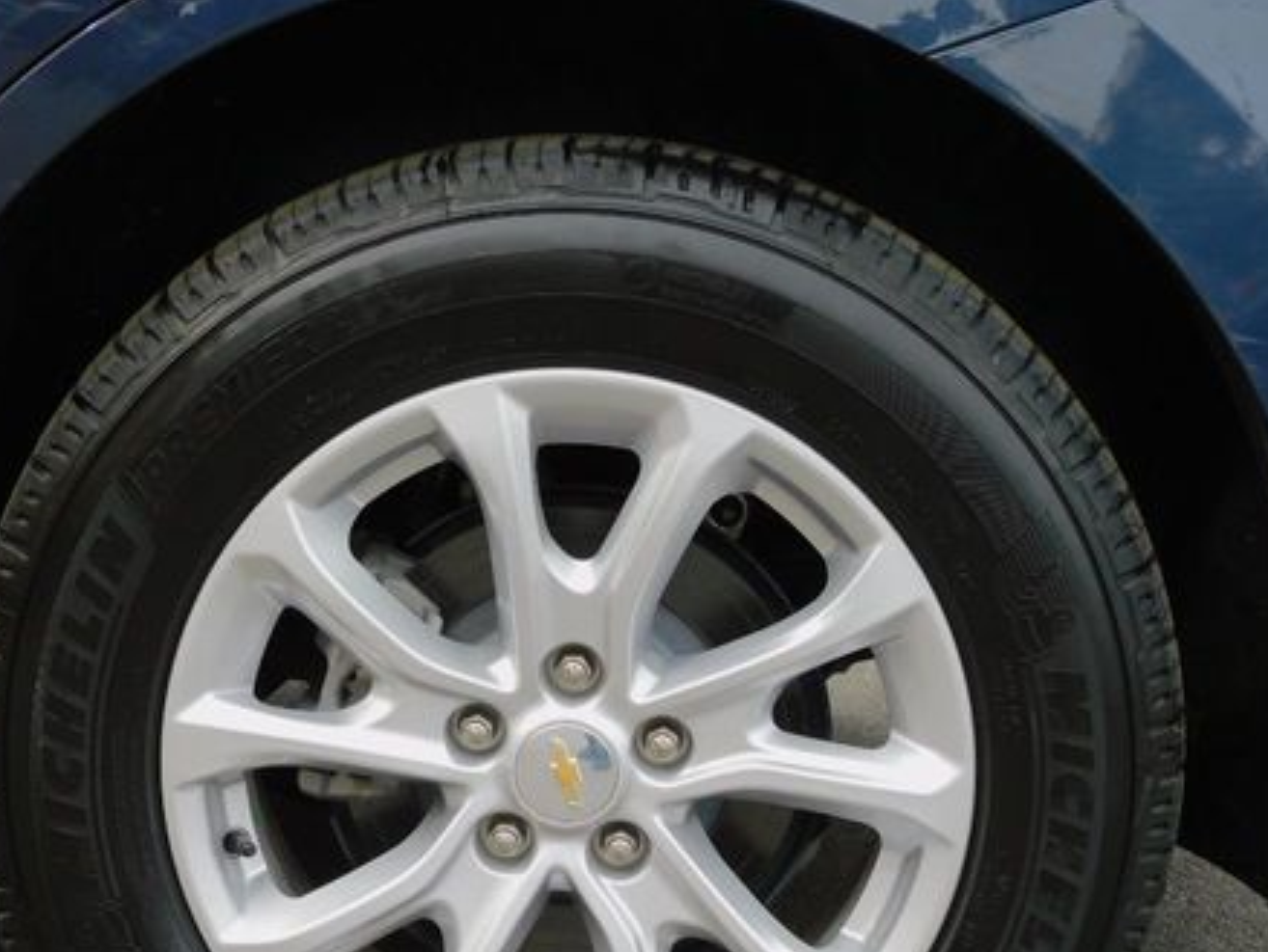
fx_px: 2675
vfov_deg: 20.1
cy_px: 689
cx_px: 562
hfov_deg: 26.6
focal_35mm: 73
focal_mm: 9
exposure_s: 1/320
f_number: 4
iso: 125
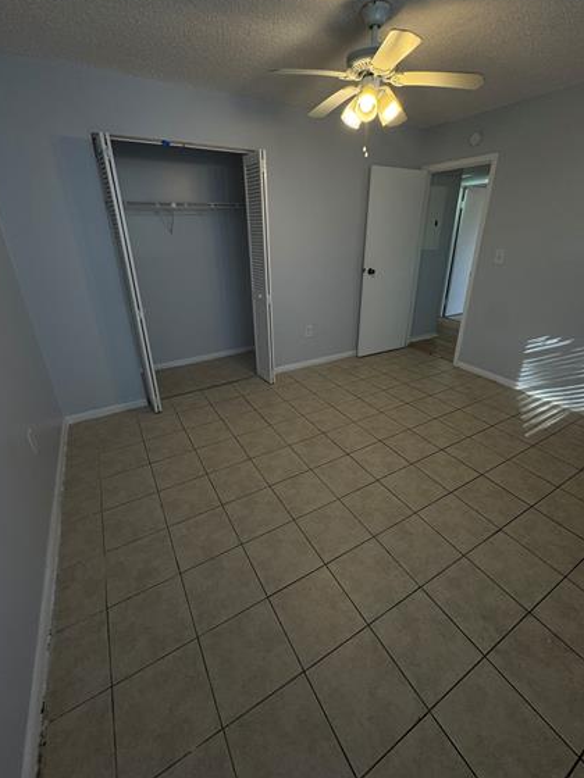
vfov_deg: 98.1
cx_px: 298
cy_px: 374
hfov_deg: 81.7
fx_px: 337
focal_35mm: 15
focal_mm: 2.22
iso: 100
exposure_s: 1/120
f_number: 2.2
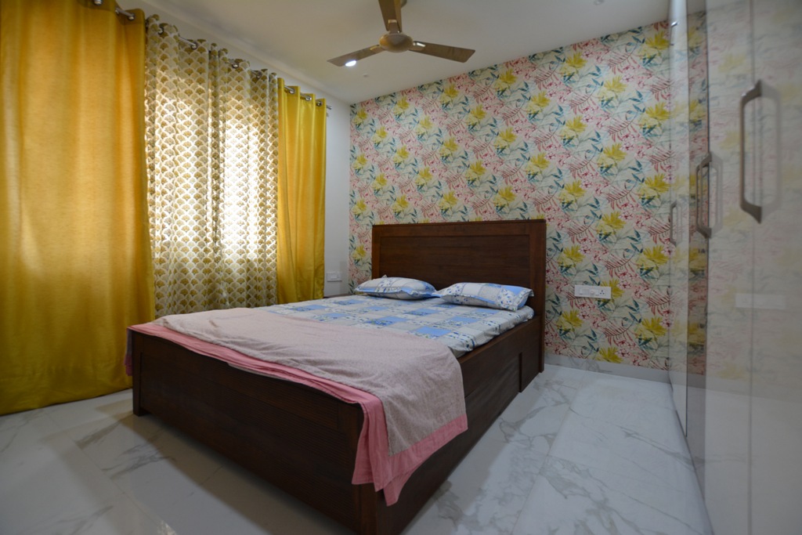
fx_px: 334
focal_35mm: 15
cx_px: 401
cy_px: 268
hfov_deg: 100.4
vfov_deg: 77.3
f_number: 4
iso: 400
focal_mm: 10
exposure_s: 1/60
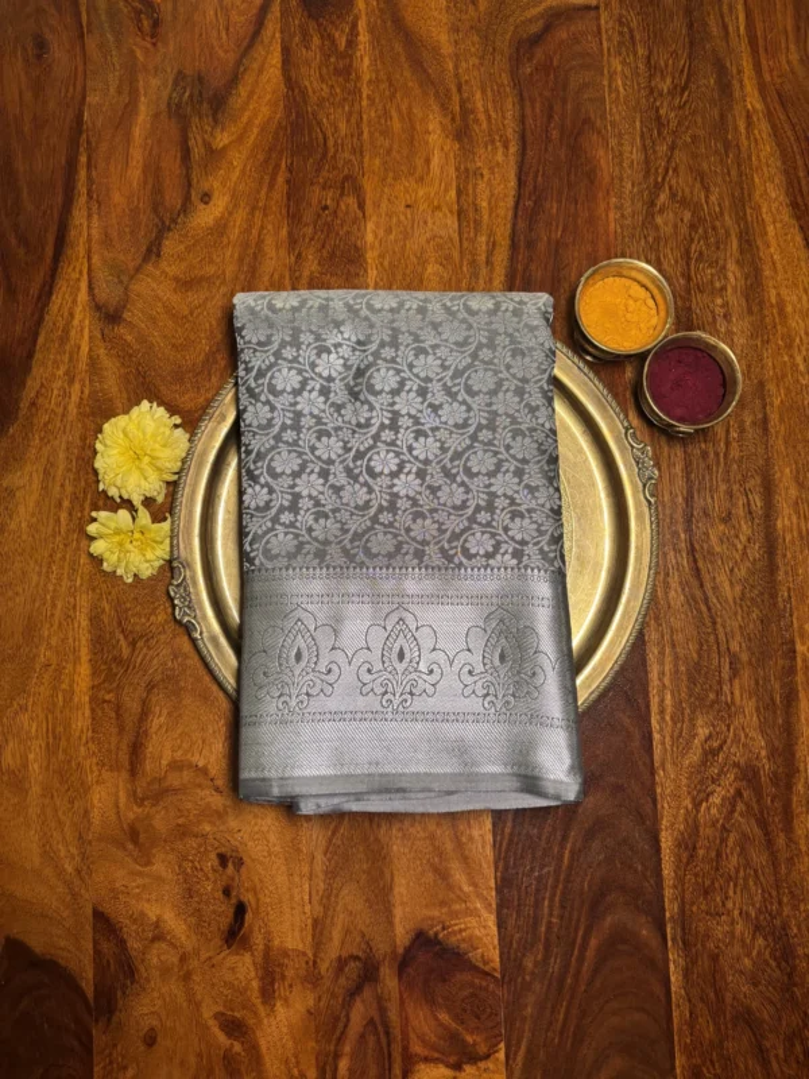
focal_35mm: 26
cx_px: 404
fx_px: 810
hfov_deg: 53.1
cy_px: 540
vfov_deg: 67.3
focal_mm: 5.96
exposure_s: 1/121
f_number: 1.6
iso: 125
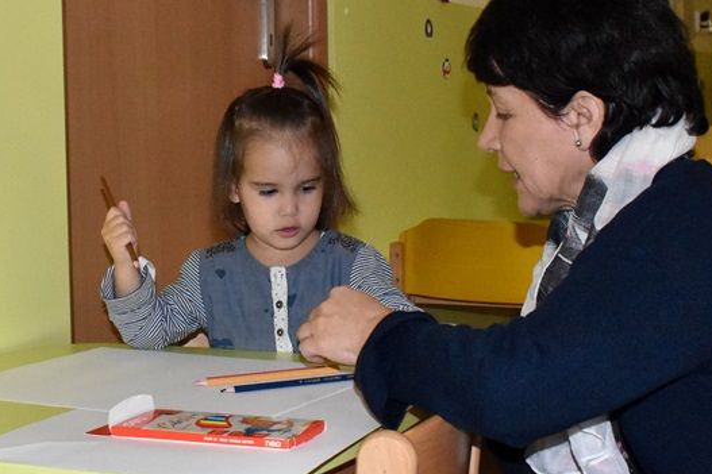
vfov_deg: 19.4
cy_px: 202
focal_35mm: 70
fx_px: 1384
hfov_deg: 28.8
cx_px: 322
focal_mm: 24
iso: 6400
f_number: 7.1
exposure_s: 1/60
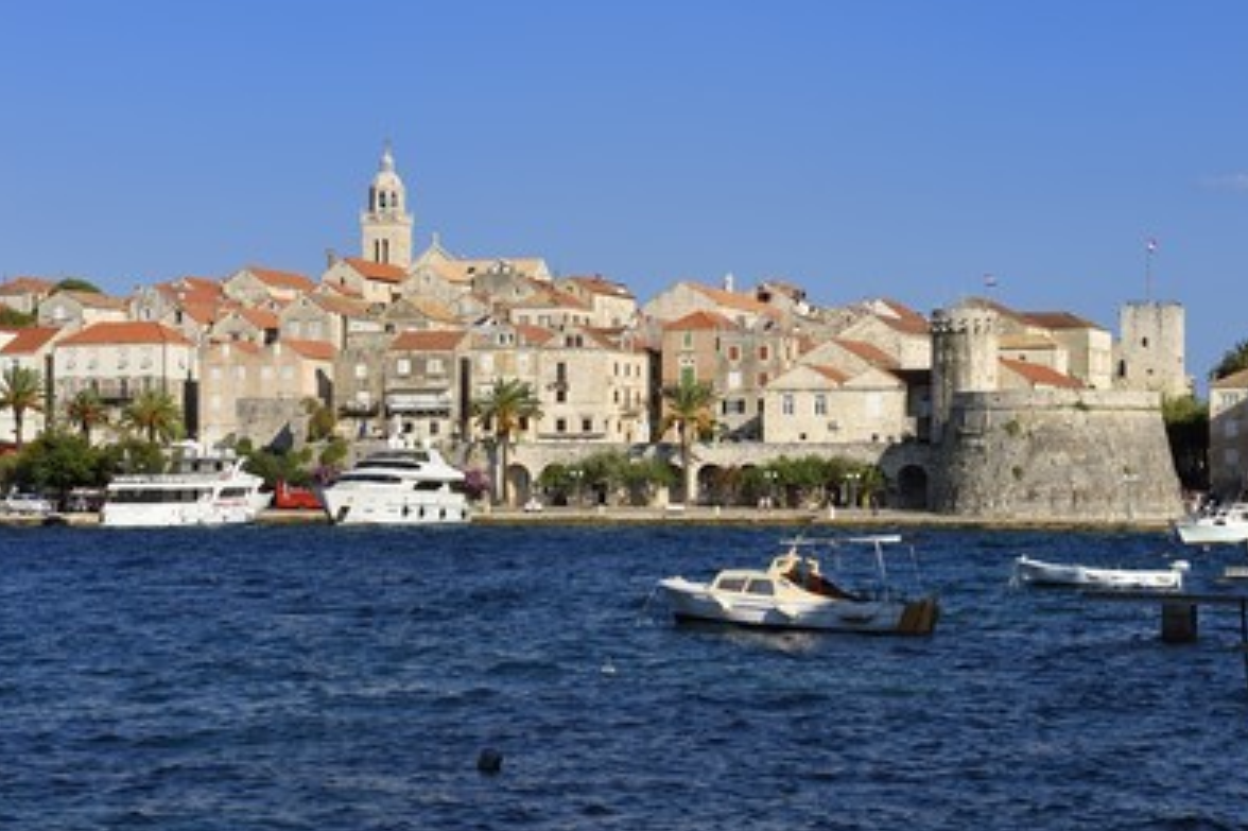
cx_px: 634
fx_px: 2599
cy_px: 411
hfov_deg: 27.0
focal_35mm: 75
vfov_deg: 18.2
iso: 200
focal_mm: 70
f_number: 14
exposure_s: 1/250
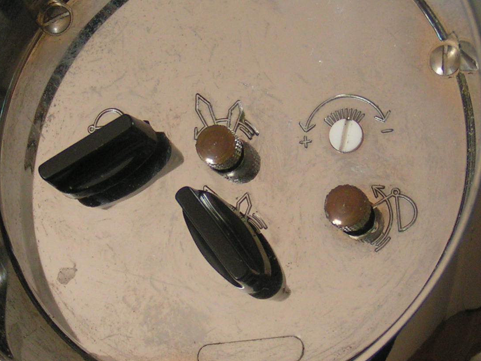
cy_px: 169
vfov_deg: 12.6
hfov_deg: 16.7
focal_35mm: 118
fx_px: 1640
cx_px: 202
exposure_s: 1/50
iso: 125
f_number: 3.2
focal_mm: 9.7
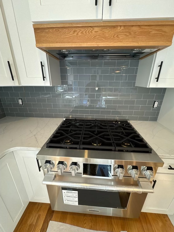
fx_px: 94
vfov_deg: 102.1
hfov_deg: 85.7
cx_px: 87
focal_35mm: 14
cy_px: 116
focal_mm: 2.22
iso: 250
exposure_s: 1/60
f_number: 2.2
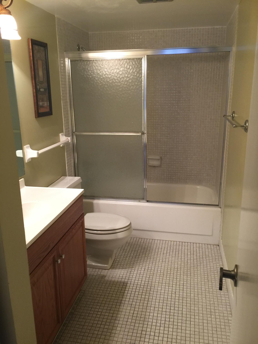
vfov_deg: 61.7
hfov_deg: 48.2
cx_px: 129
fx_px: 288
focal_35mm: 29
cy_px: 172
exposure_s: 1/15
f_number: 2.2
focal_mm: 4.15
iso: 50
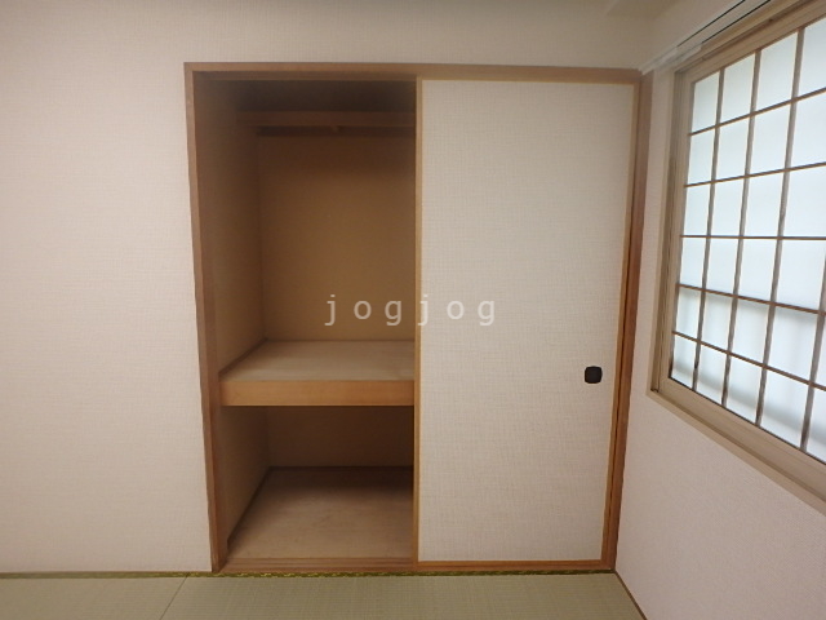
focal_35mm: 21
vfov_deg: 63.4
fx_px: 501
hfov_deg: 79.0
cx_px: 413
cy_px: 310
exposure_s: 1/30
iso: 200
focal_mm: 3.7
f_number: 3.5
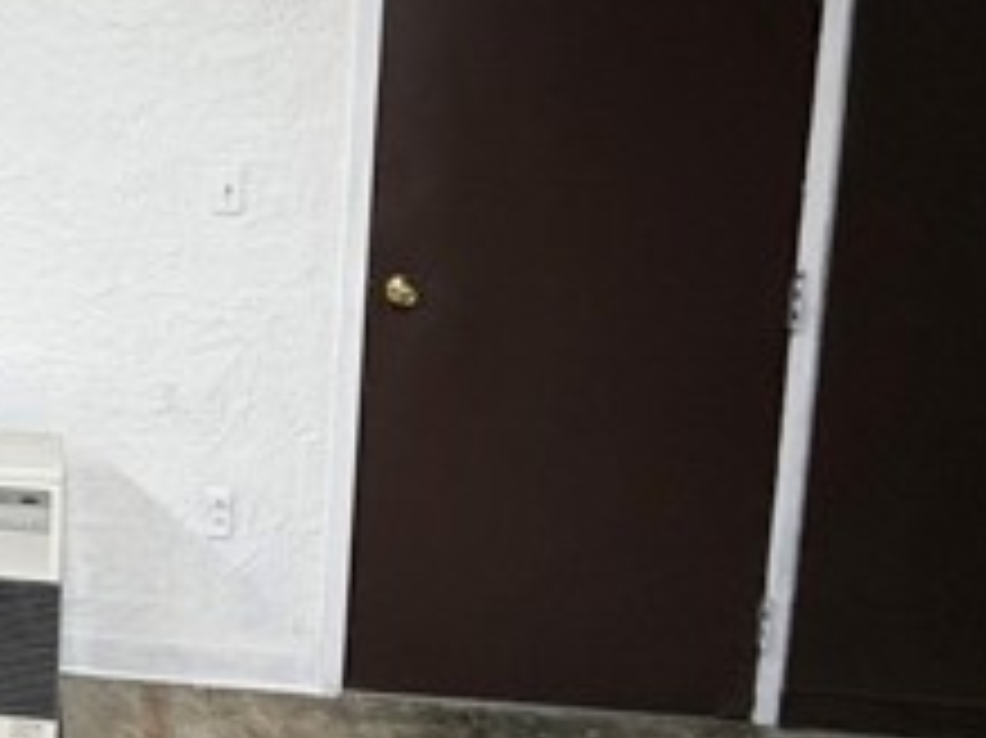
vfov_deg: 34.3
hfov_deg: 36.3
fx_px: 1167
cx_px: -176
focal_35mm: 41
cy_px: 176
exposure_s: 1/120
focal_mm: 2.22
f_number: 2.2
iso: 320
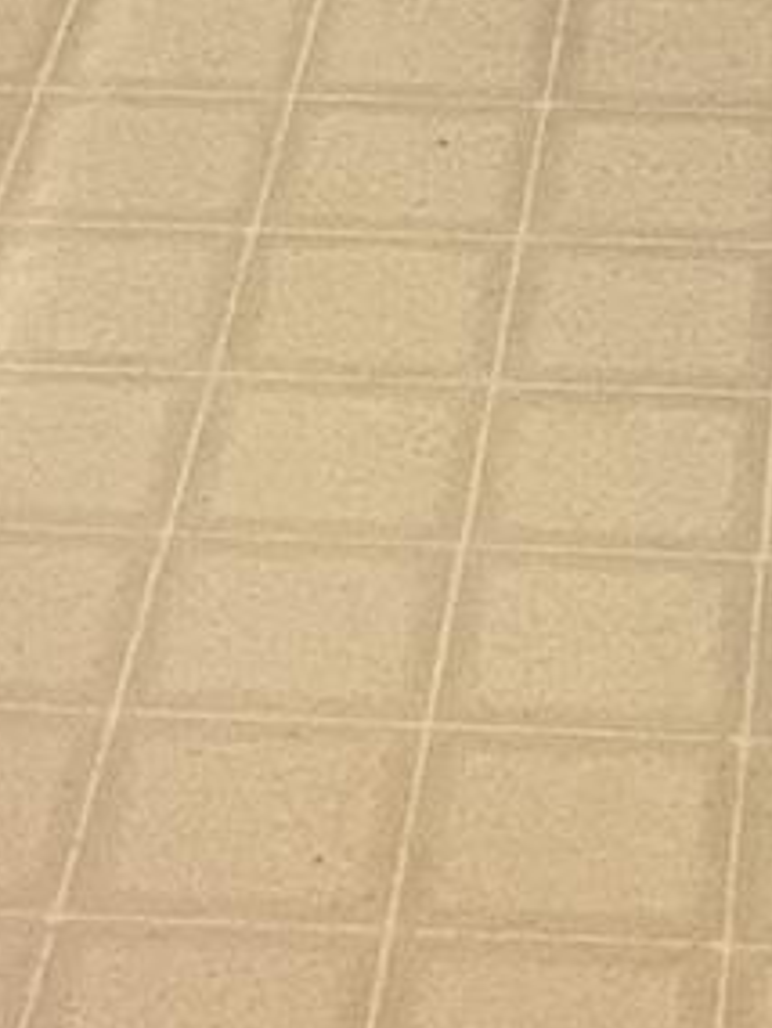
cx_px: 693
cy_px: -1562
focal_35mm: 175
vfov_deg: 9.8
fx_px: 5200
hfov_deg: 8.5
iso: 320
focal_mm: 5.1
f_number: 1.6
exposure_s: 1/60
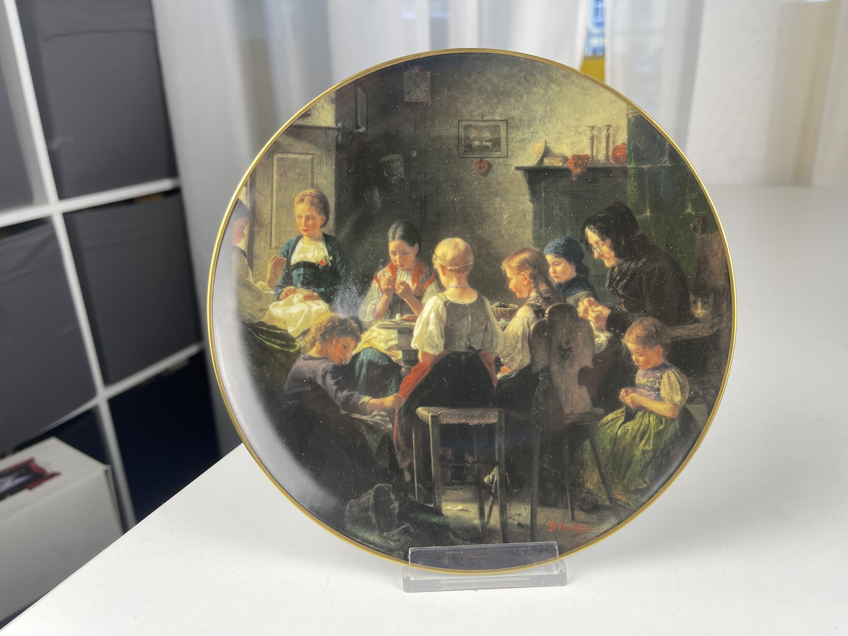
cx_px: 424
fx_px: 612
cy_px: 318
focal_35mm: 25
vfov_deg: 54.9
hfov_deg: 69.4
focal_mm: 5.1
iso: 64
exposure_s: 1/100
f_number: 1.6
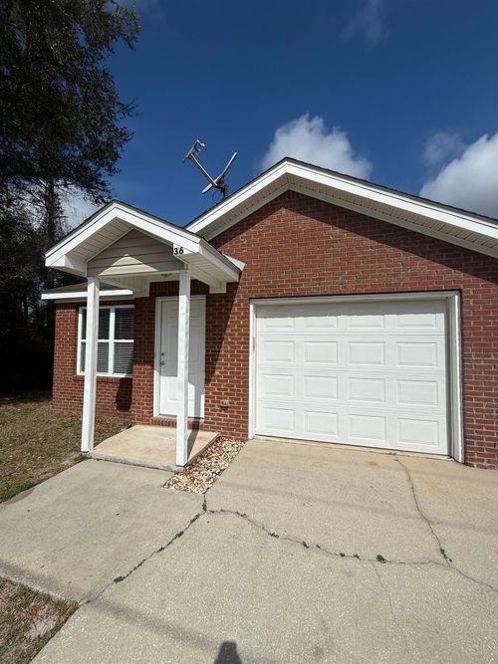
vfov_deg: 102.1
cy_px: 332
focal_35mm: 14
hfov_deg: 85.7
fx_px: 269
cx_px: 249
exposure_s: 1/5618
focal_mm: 2.22
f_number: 2.2
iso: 32
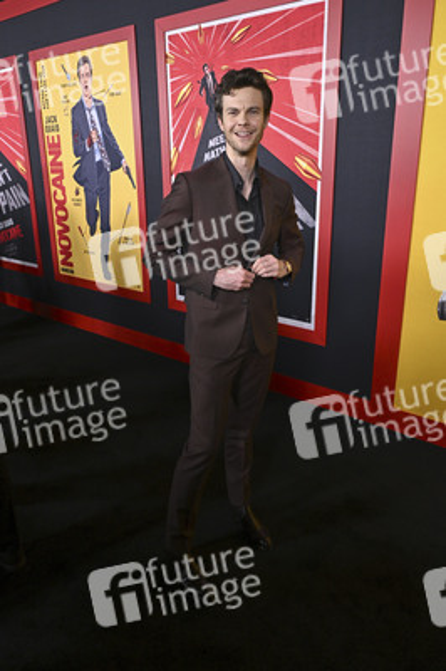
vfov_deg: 67.4
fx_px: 503
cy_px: 336
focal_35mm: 27
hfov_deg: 47.9
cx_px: 223
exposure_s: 1/250
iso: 2000
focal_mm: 27
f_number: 6.3
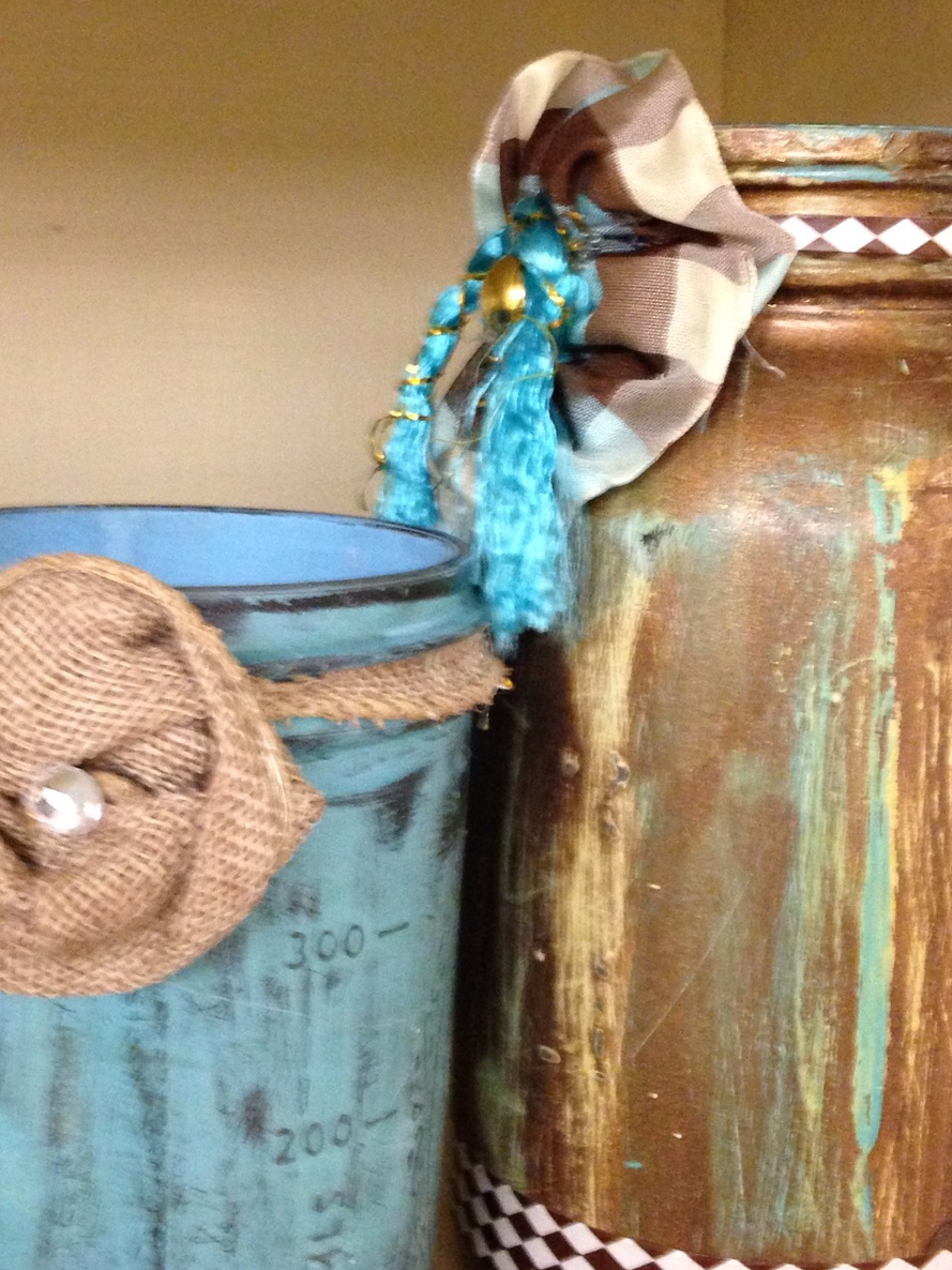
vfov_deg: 33.8
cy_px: 613
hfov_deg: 25.6
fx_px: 2091
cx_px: 530
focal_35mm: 57
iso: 400
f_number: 2.4
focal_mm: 4.12
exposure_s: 1/17
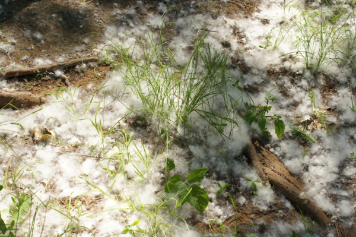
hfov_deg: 37.9
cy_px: 118
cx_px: 178
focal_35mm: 52
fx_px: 519
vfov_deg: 25.7
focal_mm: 35
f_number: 6.3
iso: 200
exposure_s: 1/250
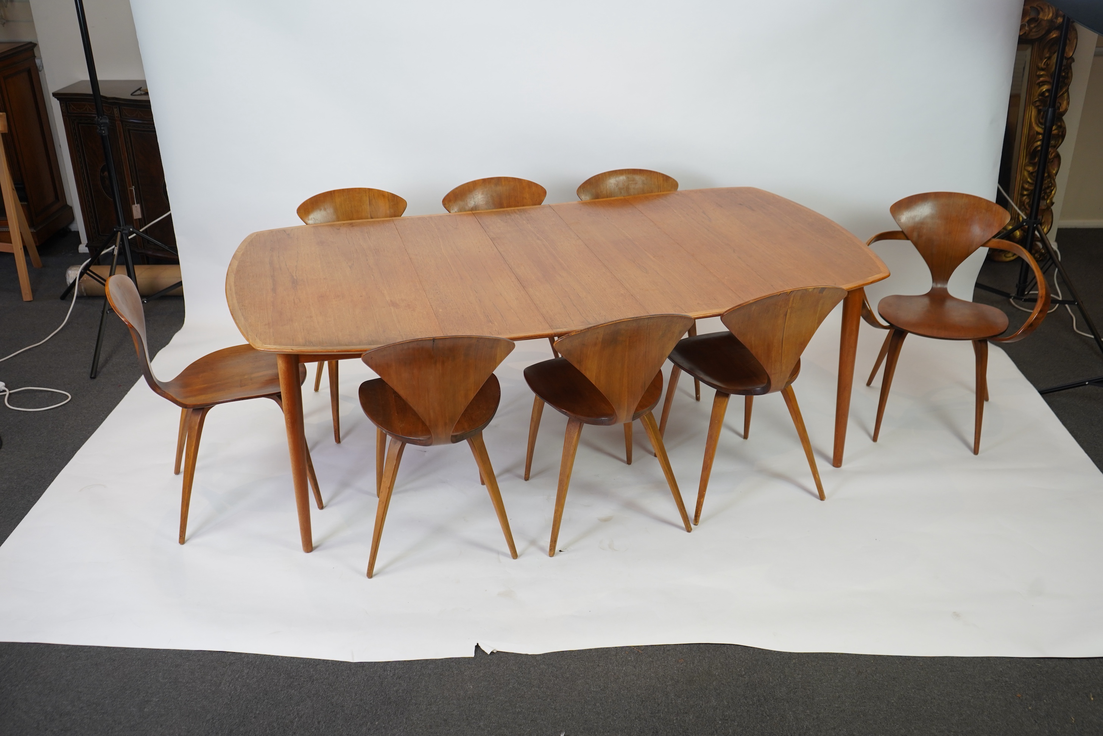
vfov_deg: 40.0
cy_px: 368
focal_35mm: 33
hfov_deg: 57.2
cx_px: 552
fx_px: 1011
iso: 640
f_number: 4.5
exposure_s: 1/100
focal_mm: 33
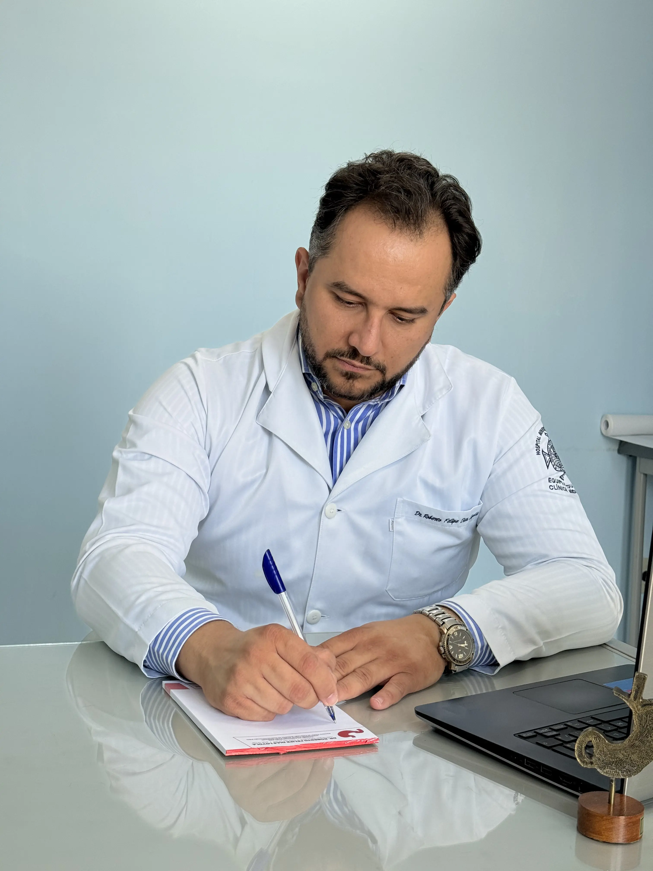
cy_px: 436
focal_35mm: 37
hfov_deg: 38.7
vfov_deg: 50.1
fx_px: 931
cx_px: 326
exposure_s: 1/120
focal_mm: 6.76
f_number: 1.78
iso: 64
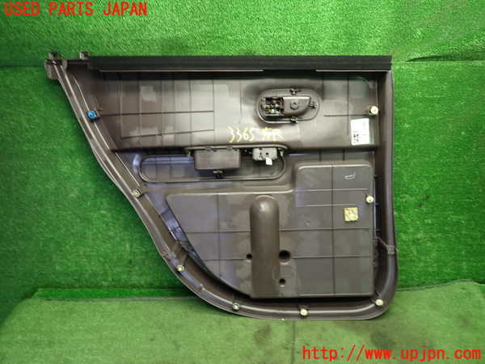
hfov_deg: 69.4
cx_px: 242
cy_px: 182
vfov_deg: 54.9
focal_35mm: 25
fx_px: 350
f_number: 2
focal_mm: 4.5
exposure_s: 1/30
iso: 200
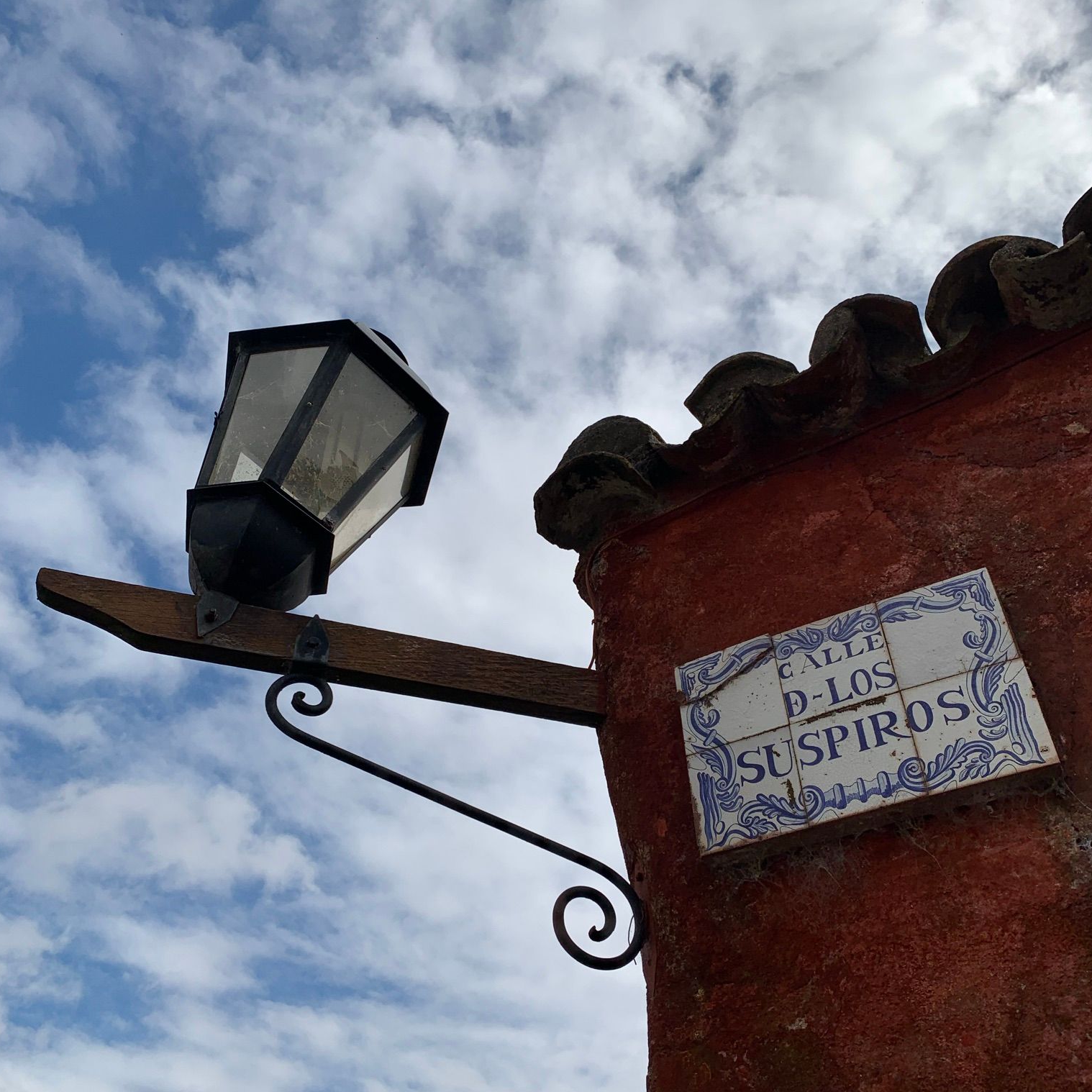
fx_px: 1106
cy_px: 597
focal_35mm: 31
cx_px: 549
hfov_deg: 52.5
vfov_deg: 52.5
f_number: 1.8
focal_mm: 4.25
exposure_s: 1/6061
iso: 25
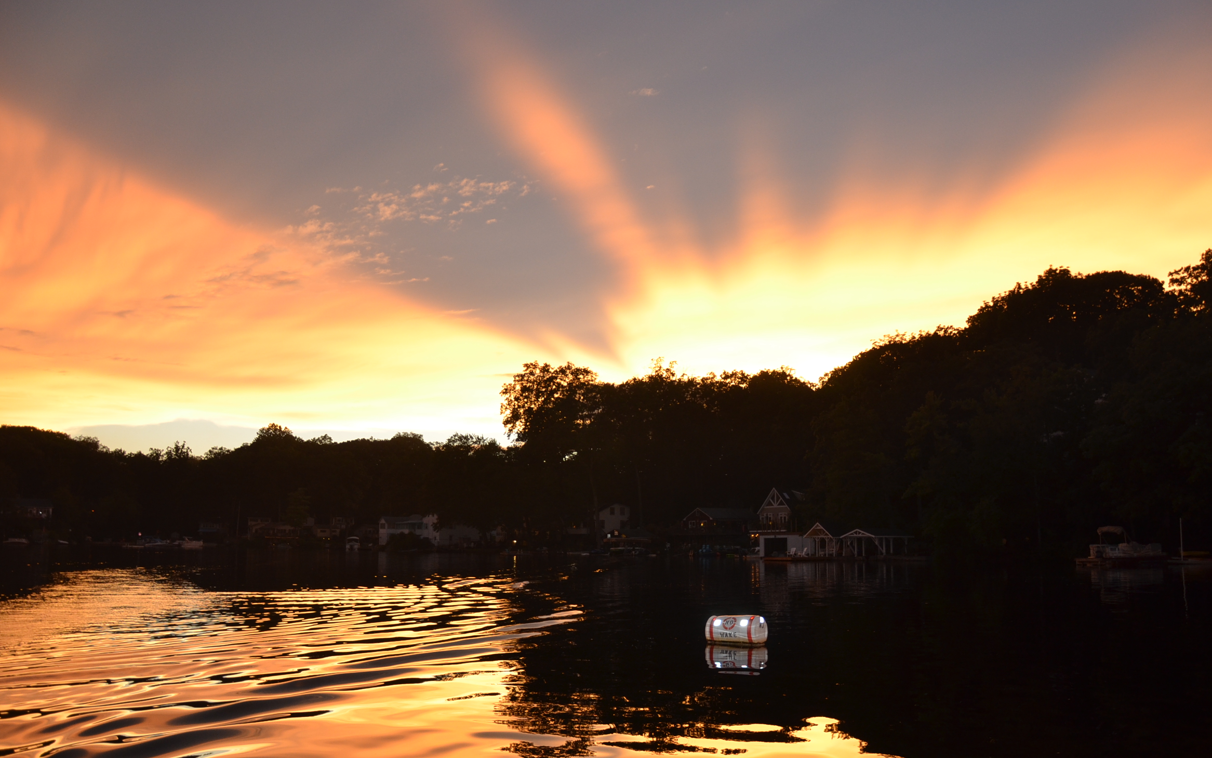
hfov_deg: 64.6
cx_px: 633
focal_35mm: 29
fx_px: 958
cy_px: 386
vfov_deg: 43.1
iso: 400
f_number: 3.5
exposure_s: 1/125
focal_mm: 18
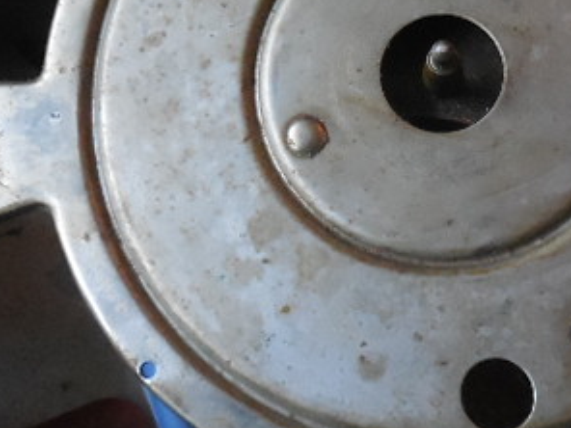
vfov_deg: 26.9
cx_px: 380
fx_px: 891
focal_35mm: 54
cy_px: 145
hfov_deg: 35.2
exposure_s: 1/160
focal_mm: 4.5
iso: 1600
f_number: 3.7
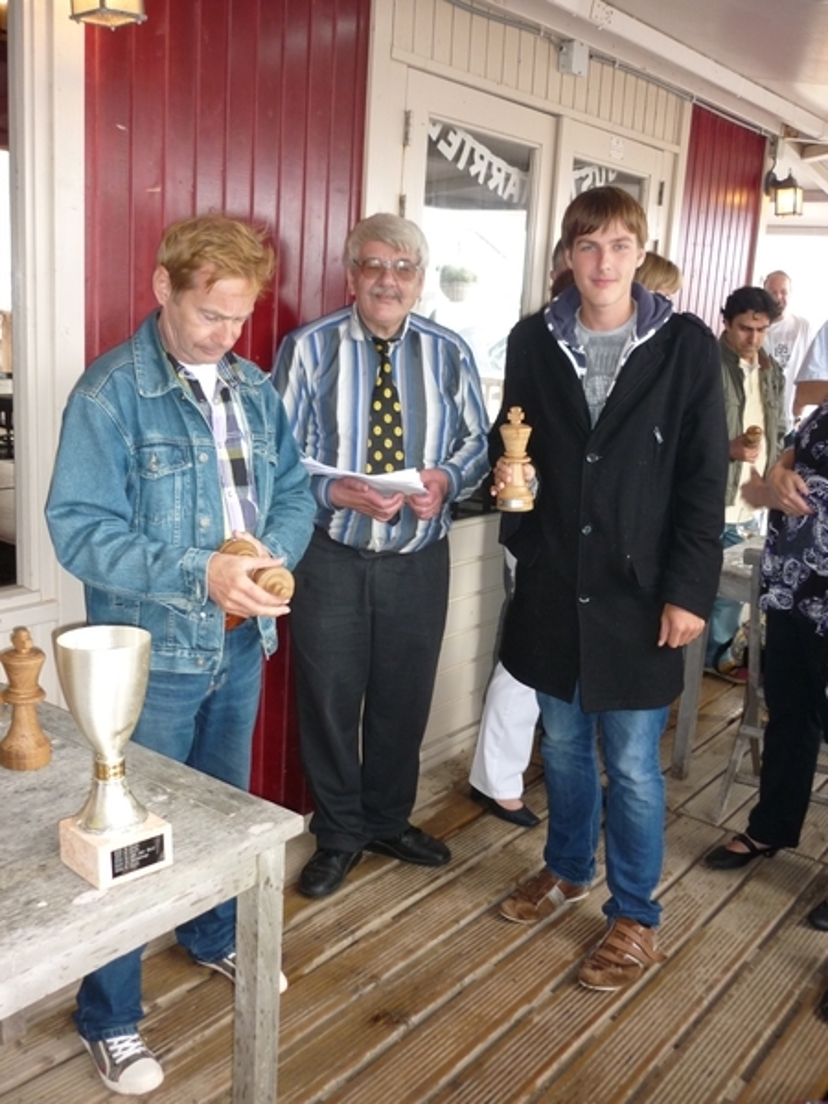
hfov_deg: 42.9
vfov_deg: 55.4
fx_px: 1052
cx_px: 414
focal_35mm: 33
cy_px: 552
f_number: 2.8
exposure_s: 1/30
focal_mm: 5.5
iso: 160
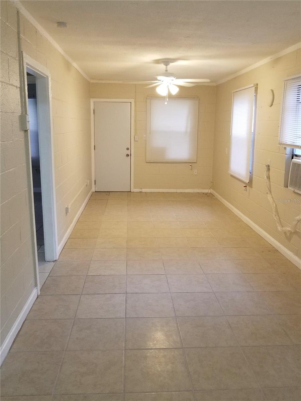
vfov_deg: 67.3
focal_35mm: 26
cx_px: 150
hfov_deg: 53.1
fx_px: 301
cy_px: 200
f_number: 1.7
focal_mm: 4.25
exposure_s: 1/60
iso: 200
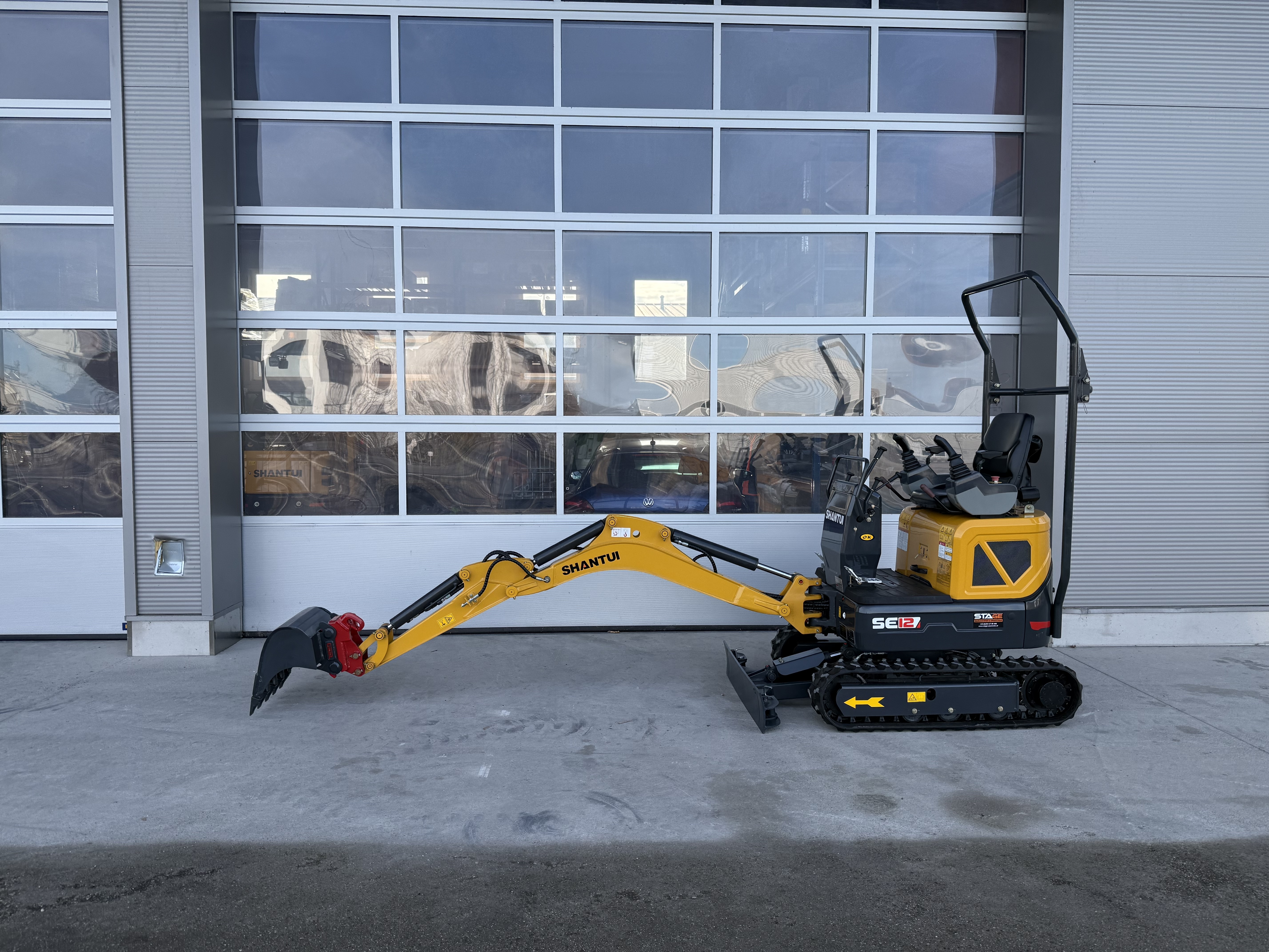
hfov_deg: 71.6
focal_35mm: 24
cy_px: 476
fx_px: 880
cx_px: 634
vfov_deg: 56.8
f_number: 1.78
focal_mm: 6.76
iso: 100
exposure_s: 1/1437
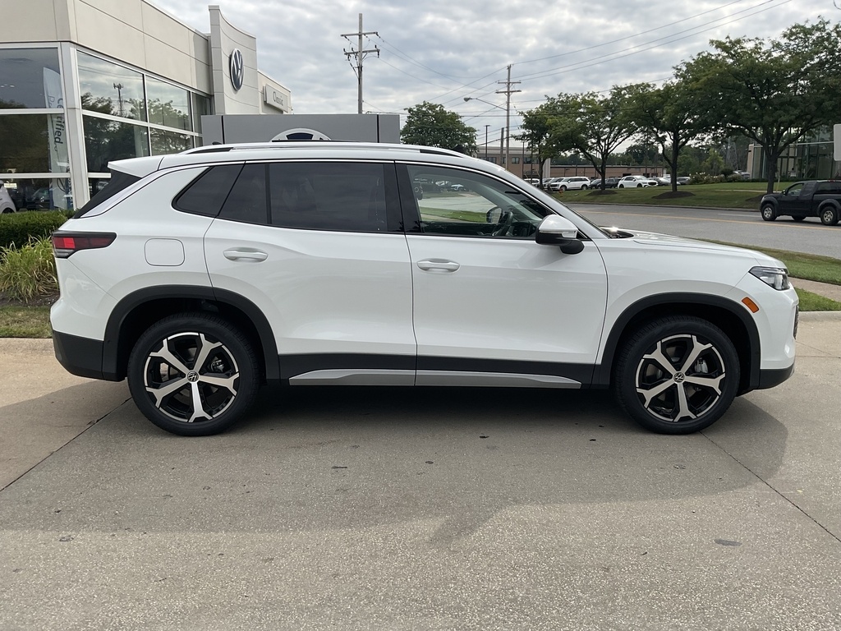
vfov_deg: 48.2
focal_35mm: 29
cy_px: 316
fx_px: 705
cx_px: 420
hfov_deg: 61.7
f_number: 1.8
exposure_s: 1/1786
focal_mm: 3
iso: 16
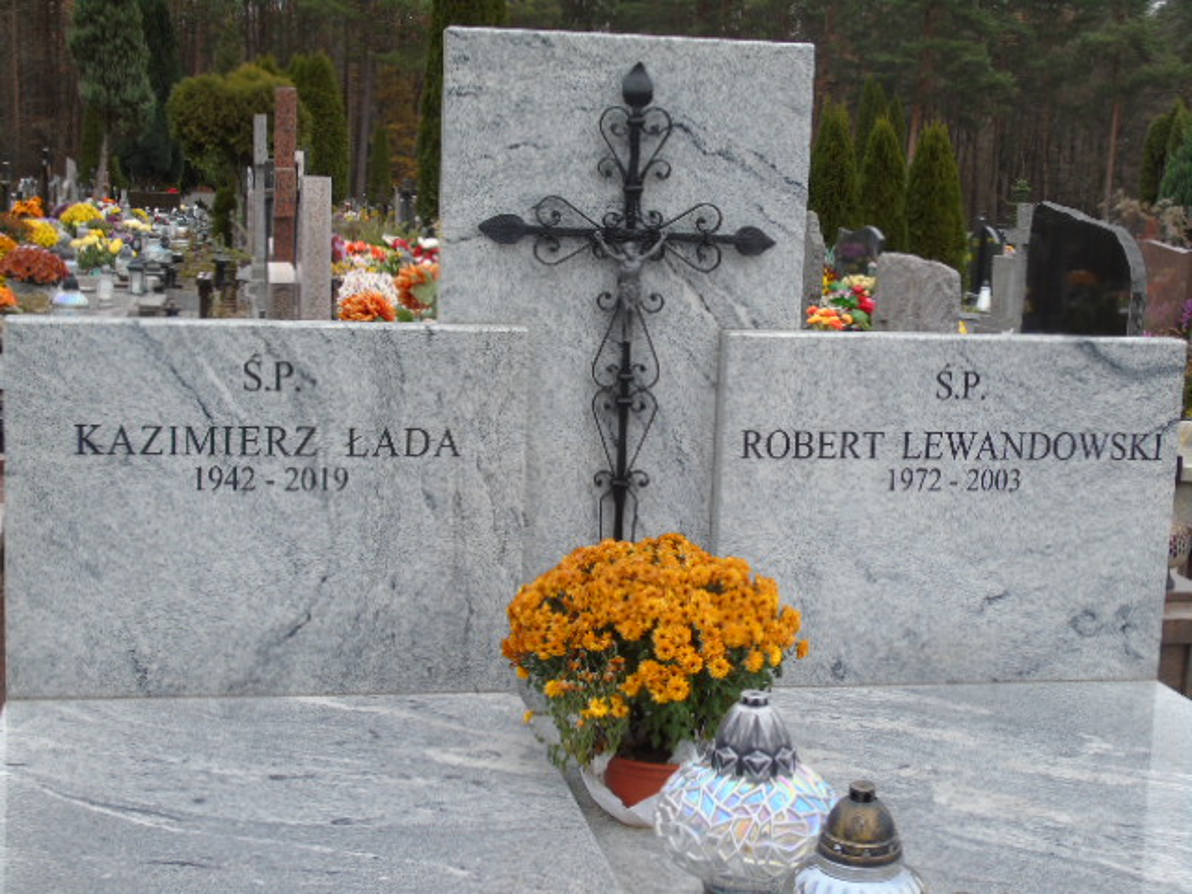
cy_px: 447
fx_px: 1859
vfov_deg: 27.0
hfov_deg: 35.5
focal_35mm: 54
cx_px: 596
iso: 100
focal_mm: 9.6
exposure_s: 1/30
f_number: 4.7
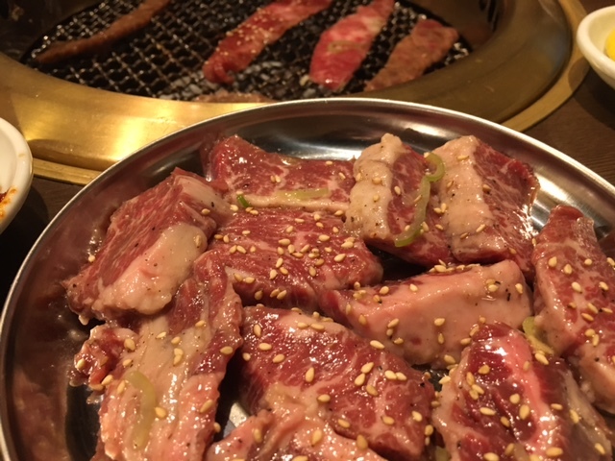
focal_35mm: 29
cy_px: 230
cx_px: 308
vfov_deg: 48.2
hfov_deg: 61.7
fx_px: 515
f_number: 2.2
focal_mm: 4.15
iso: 200
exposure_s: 1/15
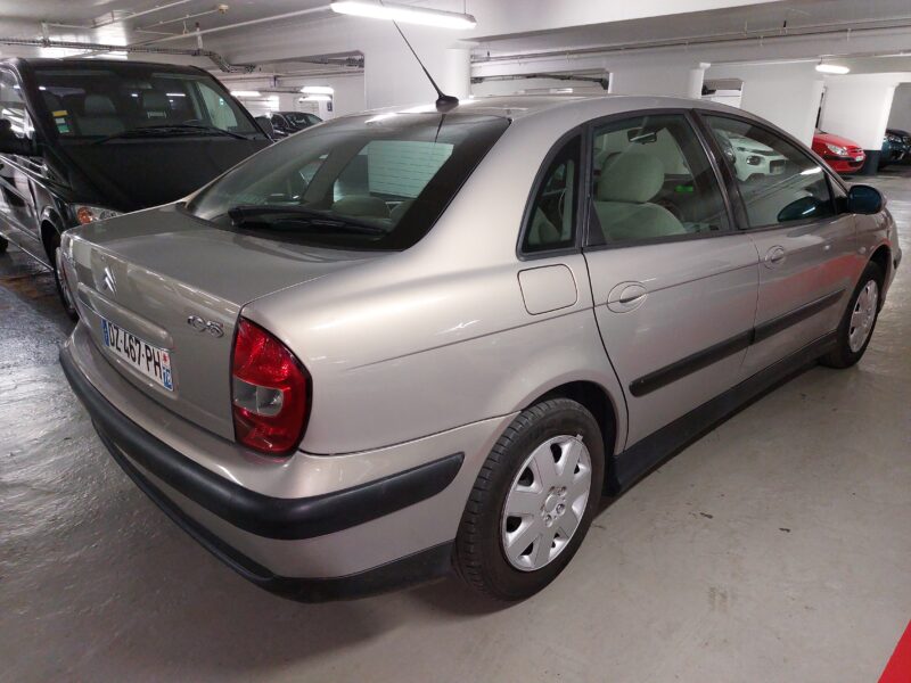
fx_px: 658
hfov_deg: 69.4
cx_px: 456
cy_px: 342
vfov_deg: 54.9
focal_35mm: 25
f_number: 1.8
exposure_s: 1/50
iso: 400
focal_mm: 5.23
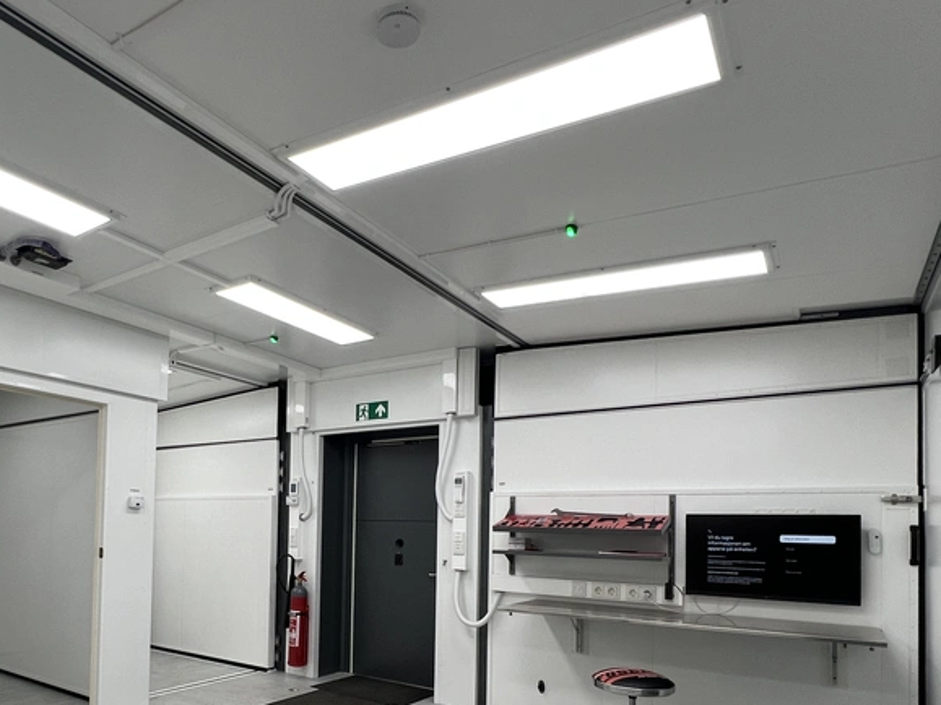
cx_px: 304
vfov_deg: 56.4
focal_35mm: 23
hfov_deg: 71.5
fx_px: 625
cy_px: 515
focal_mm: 1.57
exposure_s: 1/100
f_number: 1.8
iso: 125
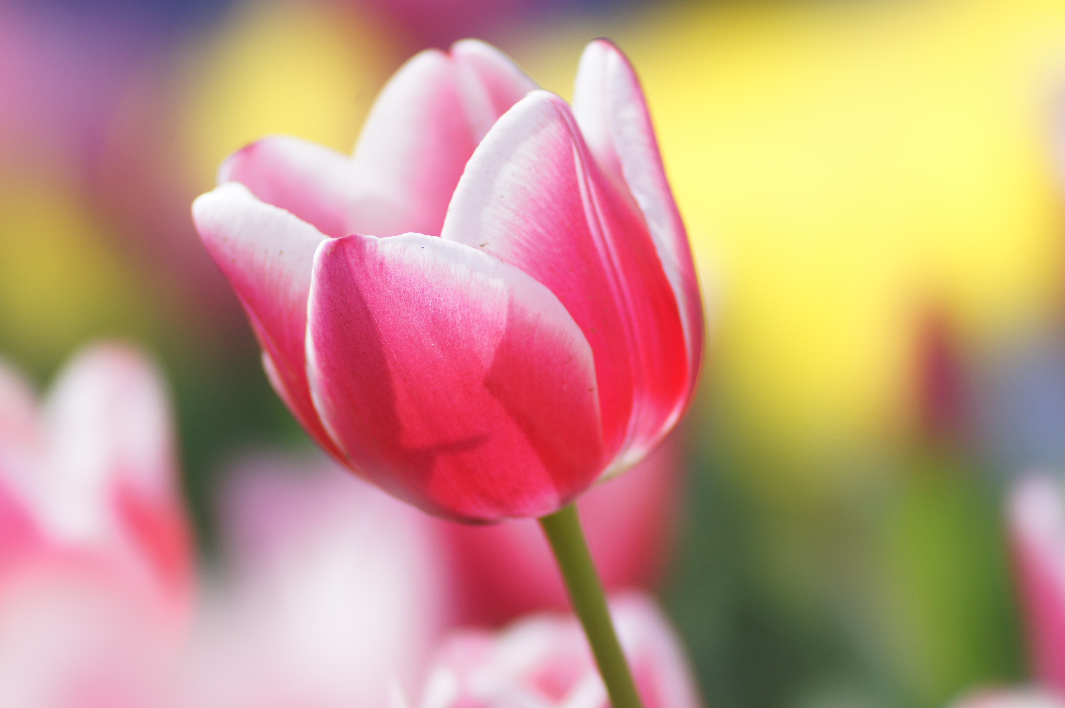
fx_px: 5984
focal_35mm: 202
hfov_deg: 10.2
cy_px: 354
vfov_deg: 6.8
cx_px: 532
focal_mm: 135
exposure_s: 1/250
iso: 250
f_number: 4.5
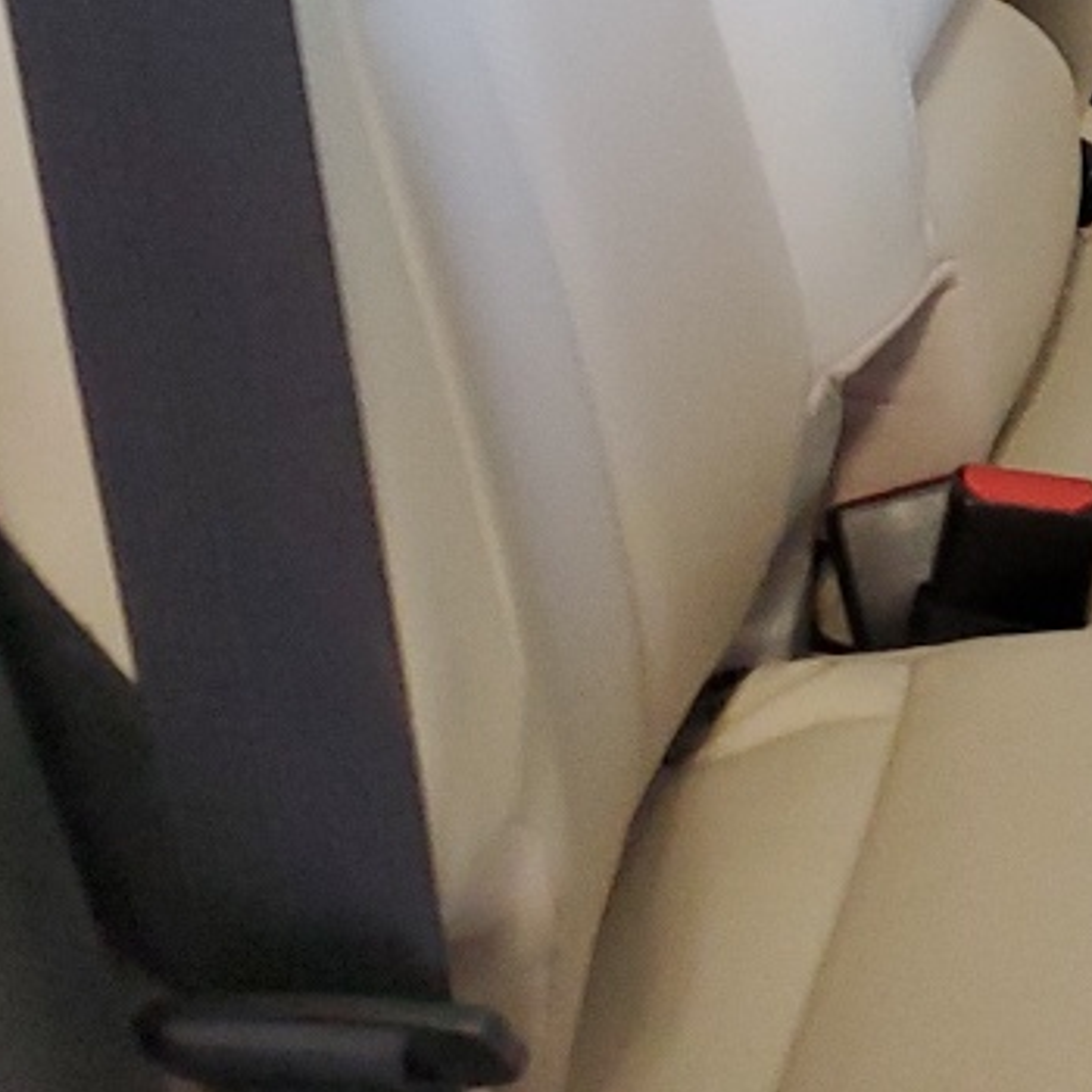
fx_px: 3747
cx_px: 2025
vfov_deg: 16.1
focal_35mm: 105
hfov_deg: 14.4
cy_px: -78
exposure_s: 1/60.2
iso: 275
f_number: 1.5
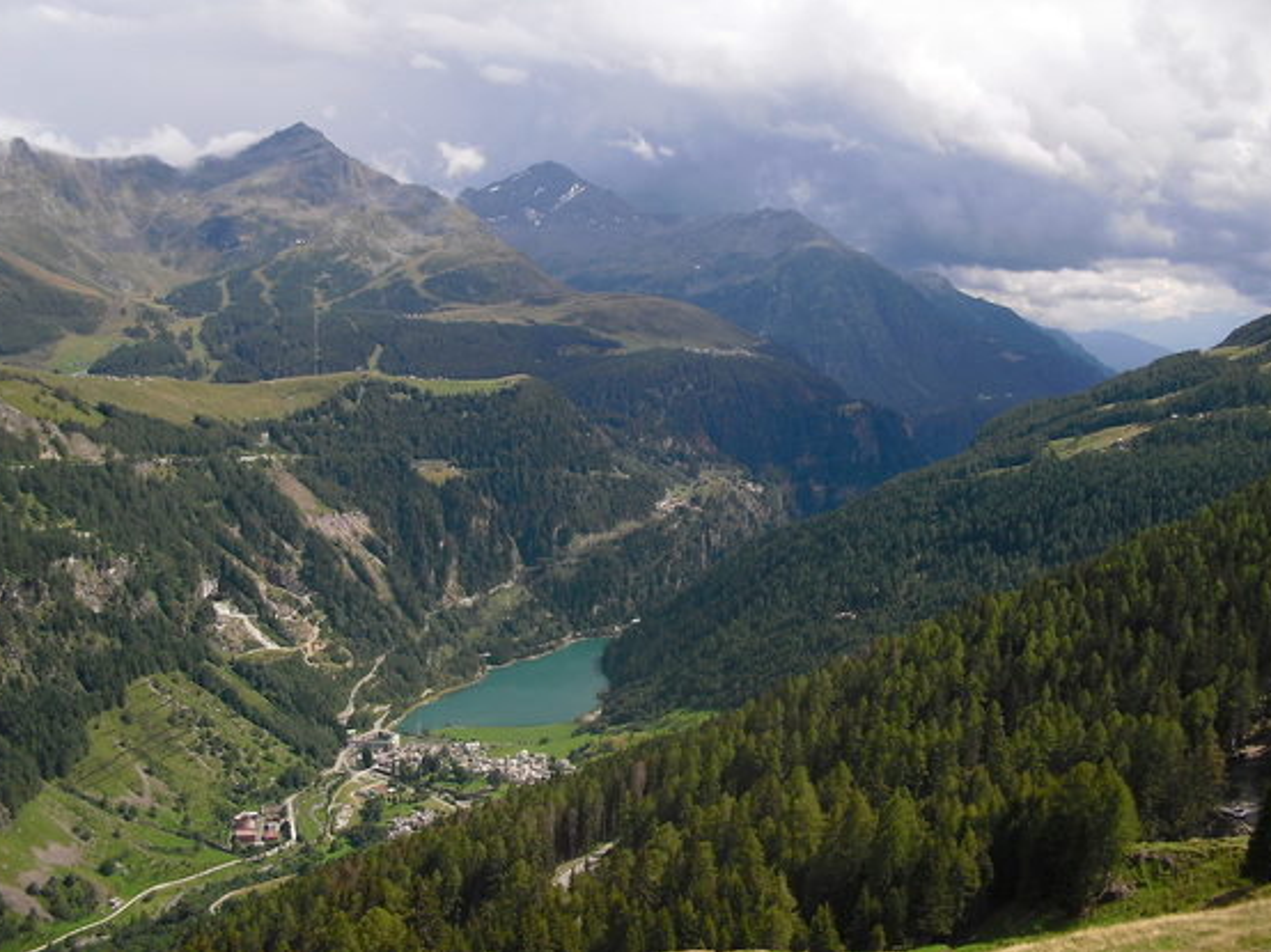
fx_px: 1431
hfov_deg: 47.9
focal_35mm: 39
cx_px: 617
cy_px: 438
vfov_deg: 36.8
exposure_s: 1/200
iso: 100
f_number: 7.8
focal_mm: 6.3
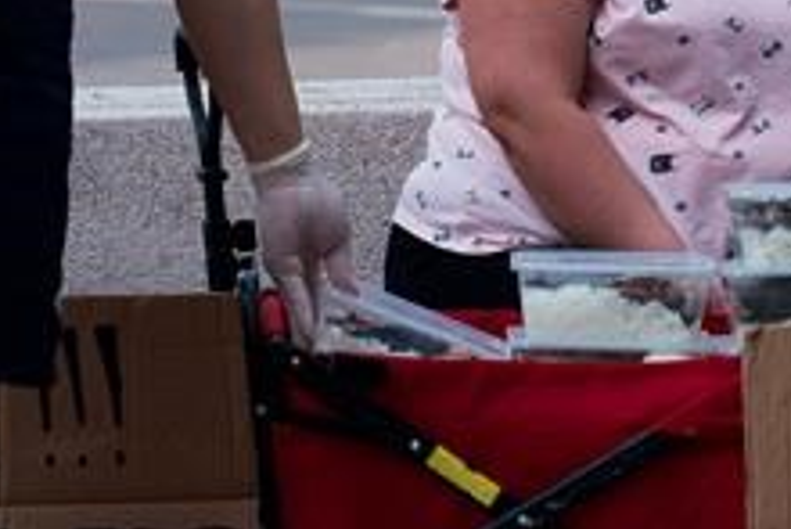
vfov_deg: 4.4
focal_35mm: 316
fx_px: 6948
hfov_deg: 6.5
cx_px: 604
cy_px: 166
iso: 160
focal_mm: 107
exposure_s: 1/320
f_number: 7.1
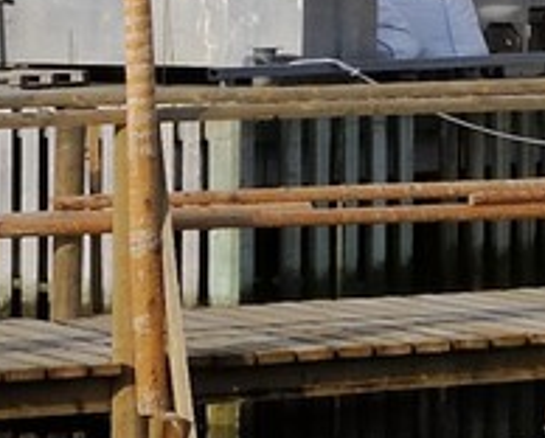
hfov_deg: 6.3
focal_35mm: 247
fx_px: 3992
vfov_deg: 6.3
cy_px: 14
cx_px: 2208
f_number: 20
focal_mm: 32
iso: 400
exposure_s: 1/160
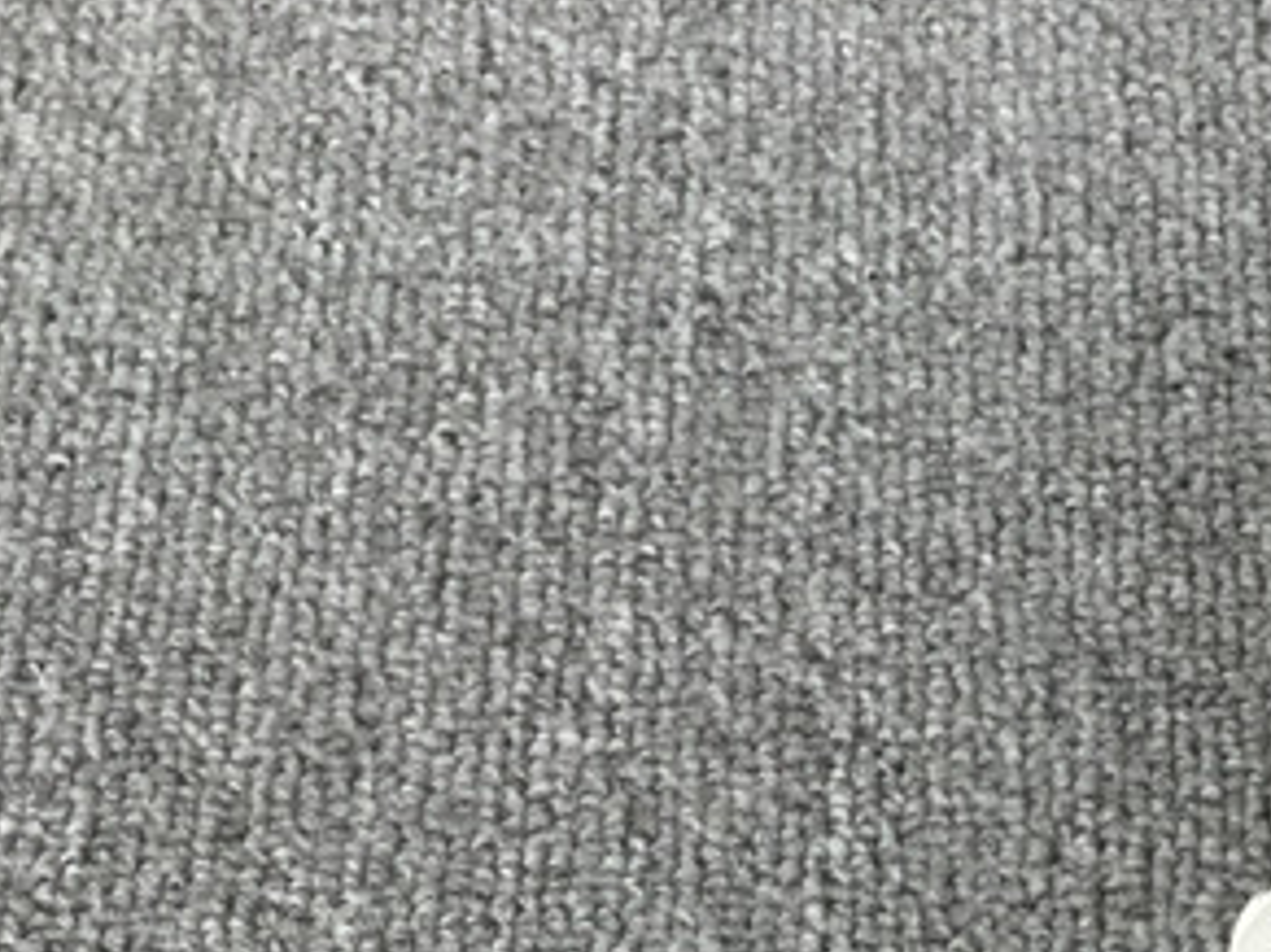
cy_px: 1387
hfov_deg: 18.7
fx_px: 3523
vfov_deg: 14.5
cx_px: 1730
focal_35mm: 96
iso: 40
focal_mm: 3.3
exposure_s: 1/100
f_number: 2.4
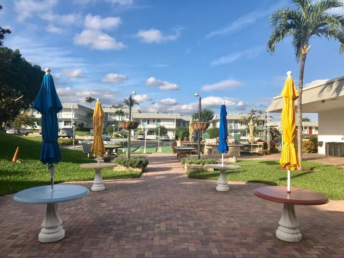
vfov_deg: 49.7
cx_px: 172
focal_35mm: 28
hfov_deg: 63.4
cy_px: 129
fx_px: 278
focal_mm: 3.99
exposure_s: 1/2398
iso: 20
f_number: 1.8
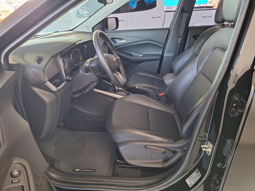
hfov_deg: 73.9
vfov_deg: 58.9
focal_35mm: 23
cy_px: 96
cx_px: 128
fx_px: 169
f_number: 1.8
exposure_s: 1/30
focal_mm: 5.54
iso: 320
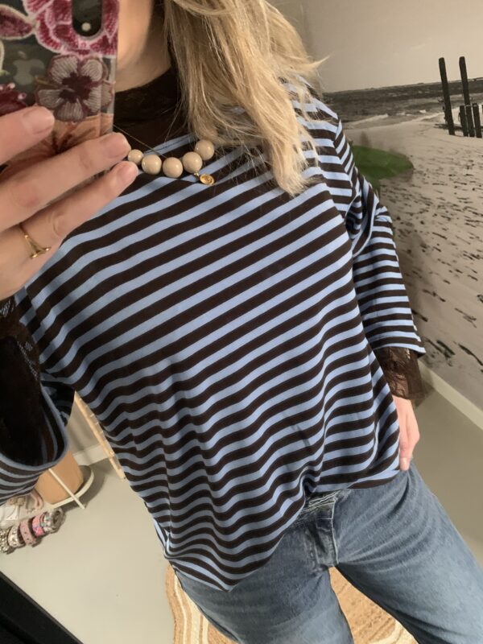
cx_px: 242
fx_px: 484
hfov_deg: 53.1
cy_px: 322
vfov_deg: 67.3
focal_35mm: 26
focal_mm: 4.25
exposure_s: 1/30
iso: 640
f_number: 1.8
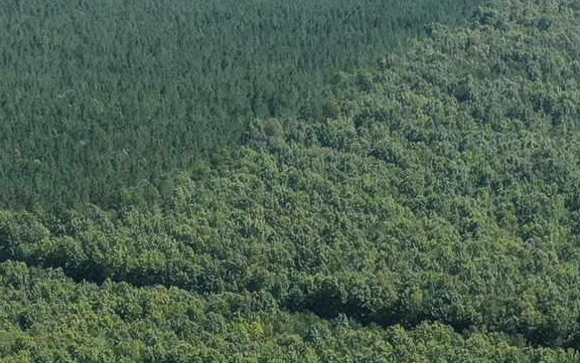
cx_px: 138
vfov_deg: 8.7
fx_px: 2371
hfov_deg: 13.9
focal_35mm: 150
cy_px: 346
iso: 100
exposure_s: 1/500
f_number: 5
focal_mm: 10.26
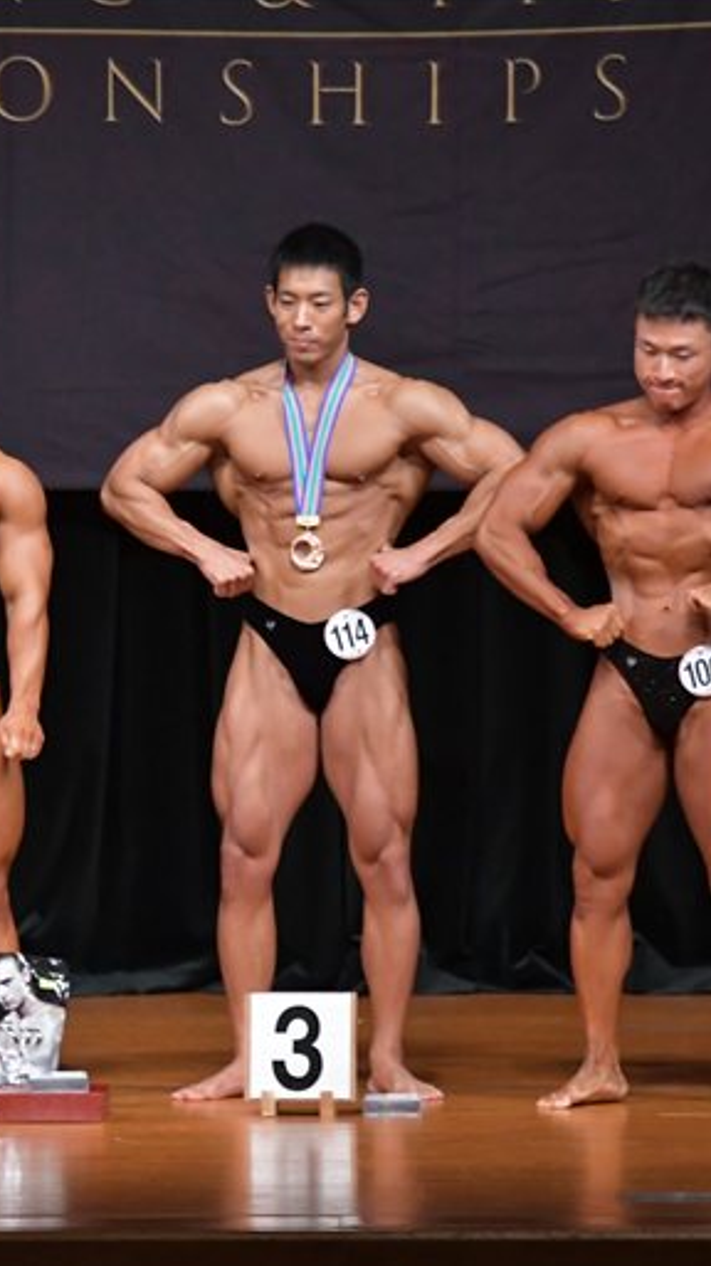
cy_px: 634
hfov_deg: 3.4
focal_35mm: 356
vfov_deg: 6.1
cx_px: 130
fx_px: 11949
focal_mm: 150
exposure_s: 1/400
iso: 4000
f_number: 5.6
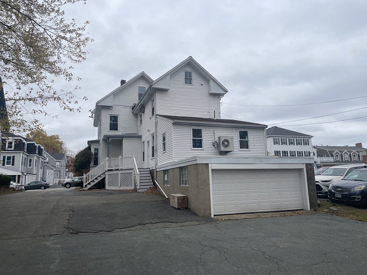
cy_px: 138
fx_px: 276
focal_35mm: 26
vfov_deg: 53.1
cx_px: 184
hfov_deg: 67.3
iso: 50
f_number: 1.6
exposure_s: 1/1490
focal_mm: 4.2
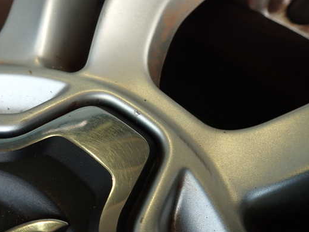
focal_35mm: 29
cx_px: 145
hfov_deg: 61.6
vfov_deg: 48.2
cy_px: 115
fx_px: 259
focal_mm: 4.5
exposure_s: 1/80
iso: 100
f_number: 2.8
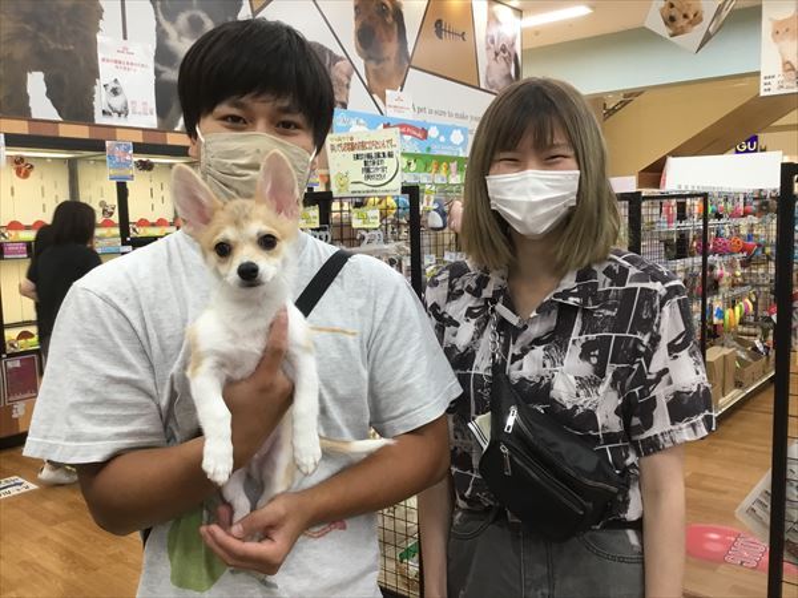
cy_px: 299
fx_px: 715
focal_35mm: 31
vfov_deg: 45.4
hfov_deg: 58.4
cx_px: 399
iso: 64
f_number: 2.4
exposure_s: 1/33
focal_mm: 3.3
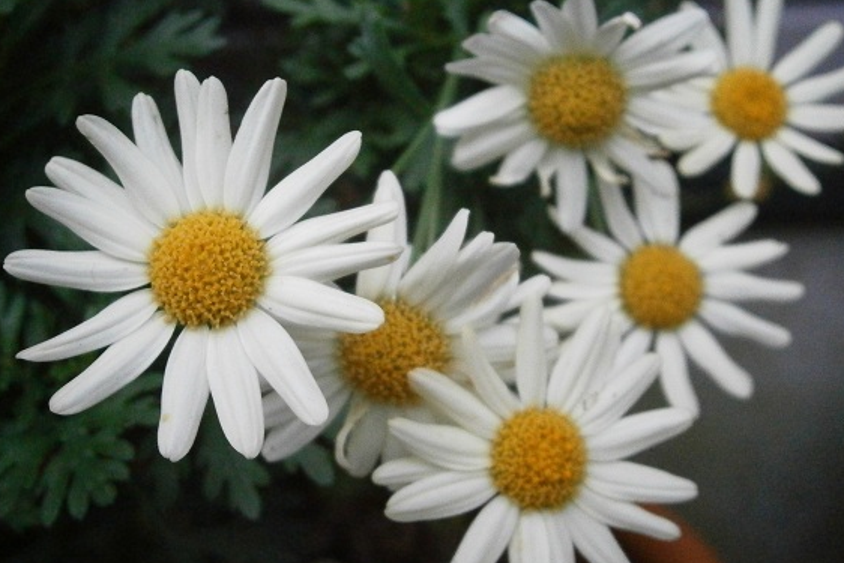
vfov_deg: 24.2
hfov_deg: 35.6
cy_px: 297
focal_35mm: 56
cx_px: 407
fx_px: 1313
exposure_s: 1/100
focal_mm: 8.3
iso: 800
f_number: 3.4
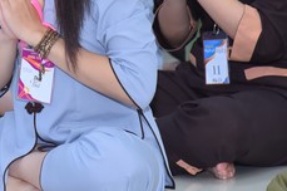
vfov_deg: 4.8
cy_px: -60
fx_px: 2261
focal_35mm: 284
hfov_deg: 7.2
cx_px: -5
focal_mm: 100
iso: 1250
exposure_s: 1/160
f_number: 5
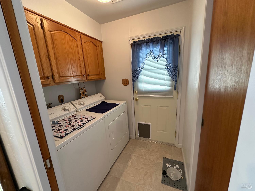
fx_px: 103
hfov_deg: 102.1
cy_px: 96
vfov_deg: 85.7
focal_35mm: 14
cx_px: 128
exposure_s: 1/60
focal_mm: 2.22
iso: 160
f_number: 2.2
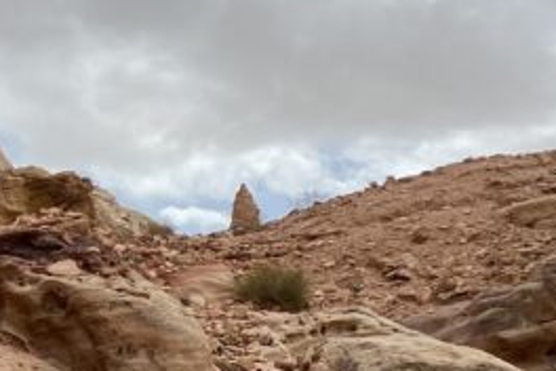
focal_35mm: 105
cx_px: -457
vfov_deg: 12.9
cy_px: 350
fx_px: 1622
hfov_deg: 16.3
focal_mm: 4.25
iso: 32
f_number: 1.8
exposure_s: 1/3125
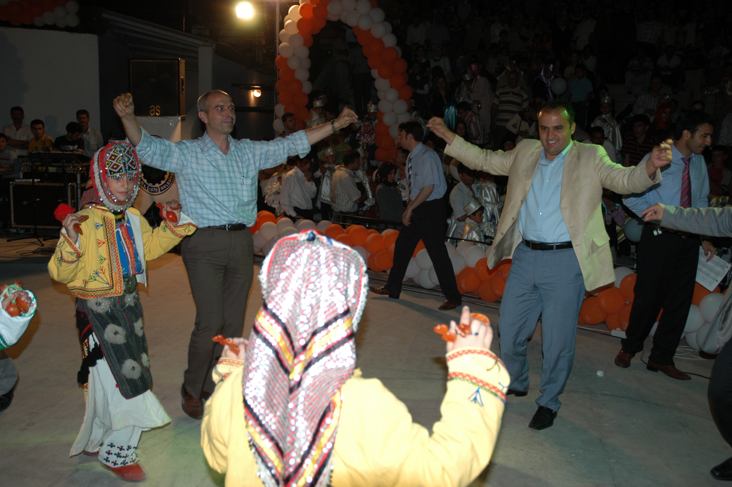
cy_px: 244
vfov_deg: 36.8
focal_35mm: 36
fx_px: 731
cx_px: 366
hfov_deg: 53.2
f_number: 3.8
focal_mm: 24
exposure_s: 1/60
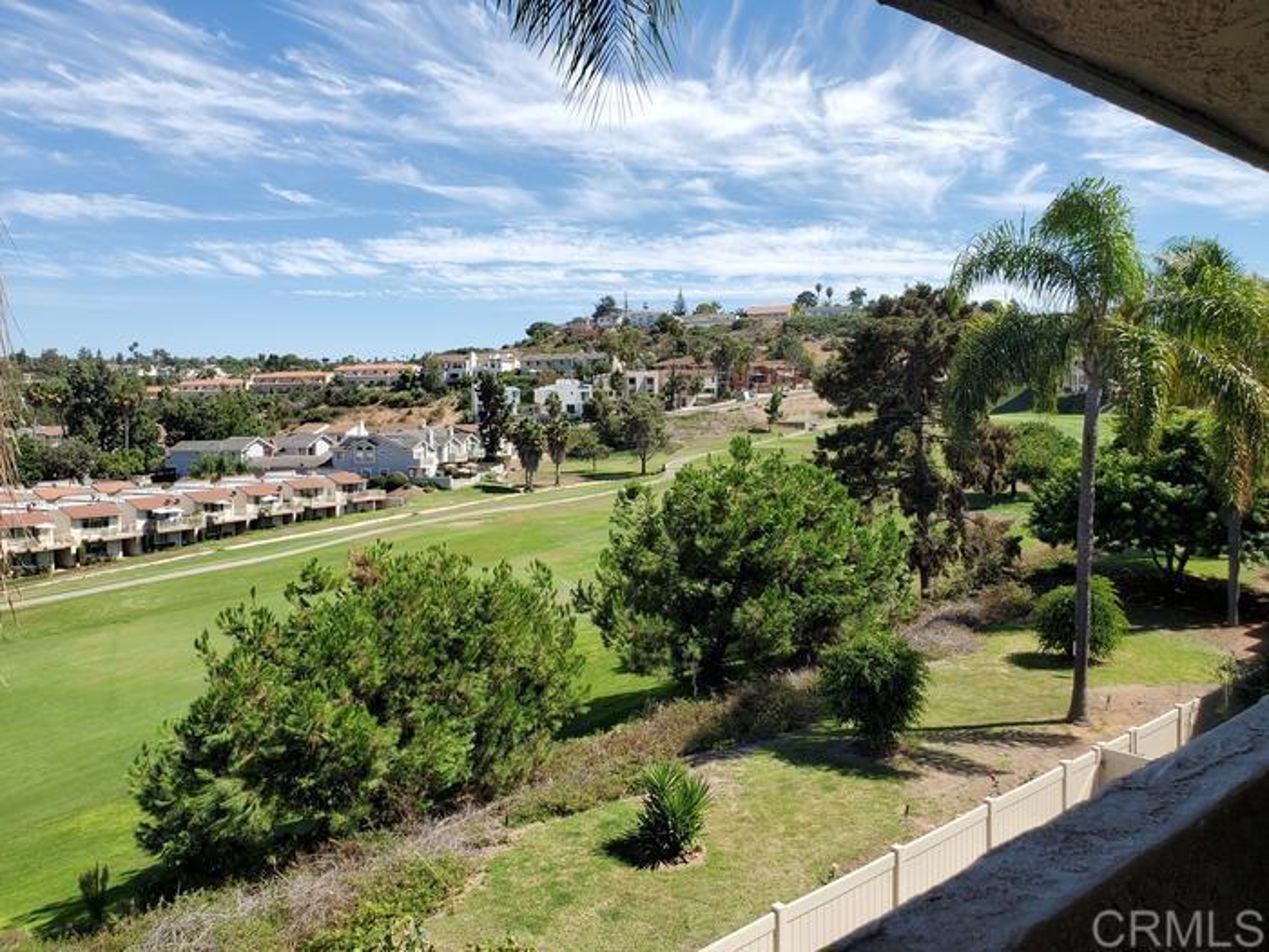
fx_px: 953
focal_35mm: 26
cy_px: 476
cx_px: 634
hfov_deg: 67.3
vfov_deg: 53.1
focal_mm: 4.3
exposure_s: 1/1255
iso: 50
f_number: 2.4
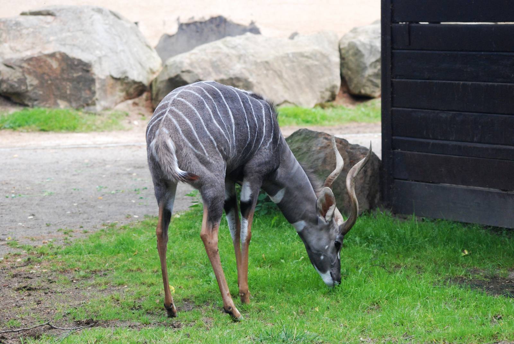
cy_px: 172
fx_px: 2144
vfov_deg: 9.2
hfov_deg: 13.7
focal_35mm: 150
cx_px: 257
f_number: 5.6
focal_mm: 100
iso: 1000
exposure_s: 1/400
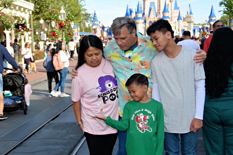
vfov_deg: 22.6
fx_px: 388
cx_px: 116
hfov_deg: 33.4
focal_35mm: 60
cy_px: 78
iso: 100
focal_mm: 40
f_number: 7.1
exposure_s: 1/200
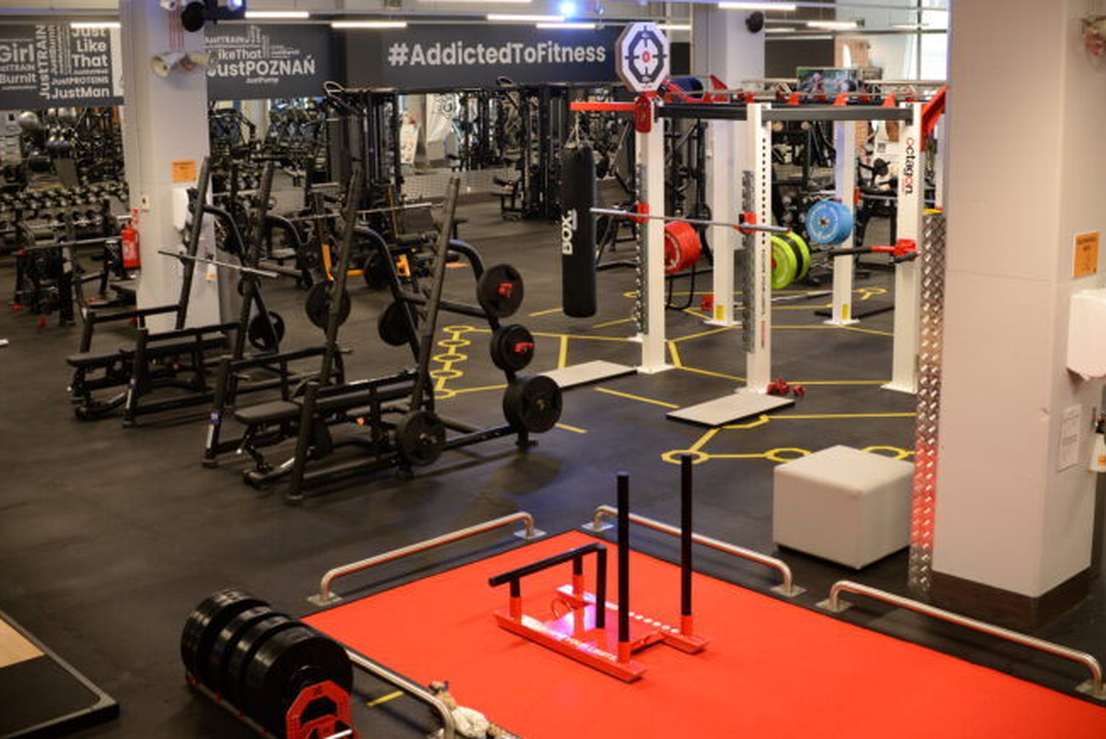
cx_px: 566
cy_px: 316
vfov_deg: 31.2
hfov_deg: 45.4
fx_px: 1322
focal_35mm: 43
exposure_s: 1/50
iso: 1250
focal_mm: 35
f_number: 5
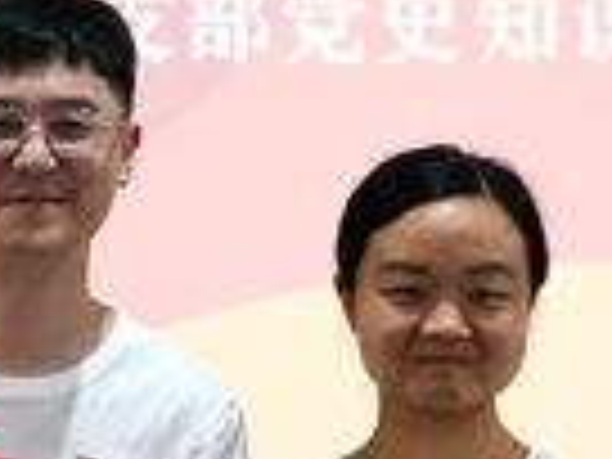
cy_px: 292
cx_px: 148
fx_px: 3501
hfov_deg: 10.0
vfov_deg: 7.5
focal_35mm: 198
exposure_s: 1/125
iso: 3200
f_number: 5.6
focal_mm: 35
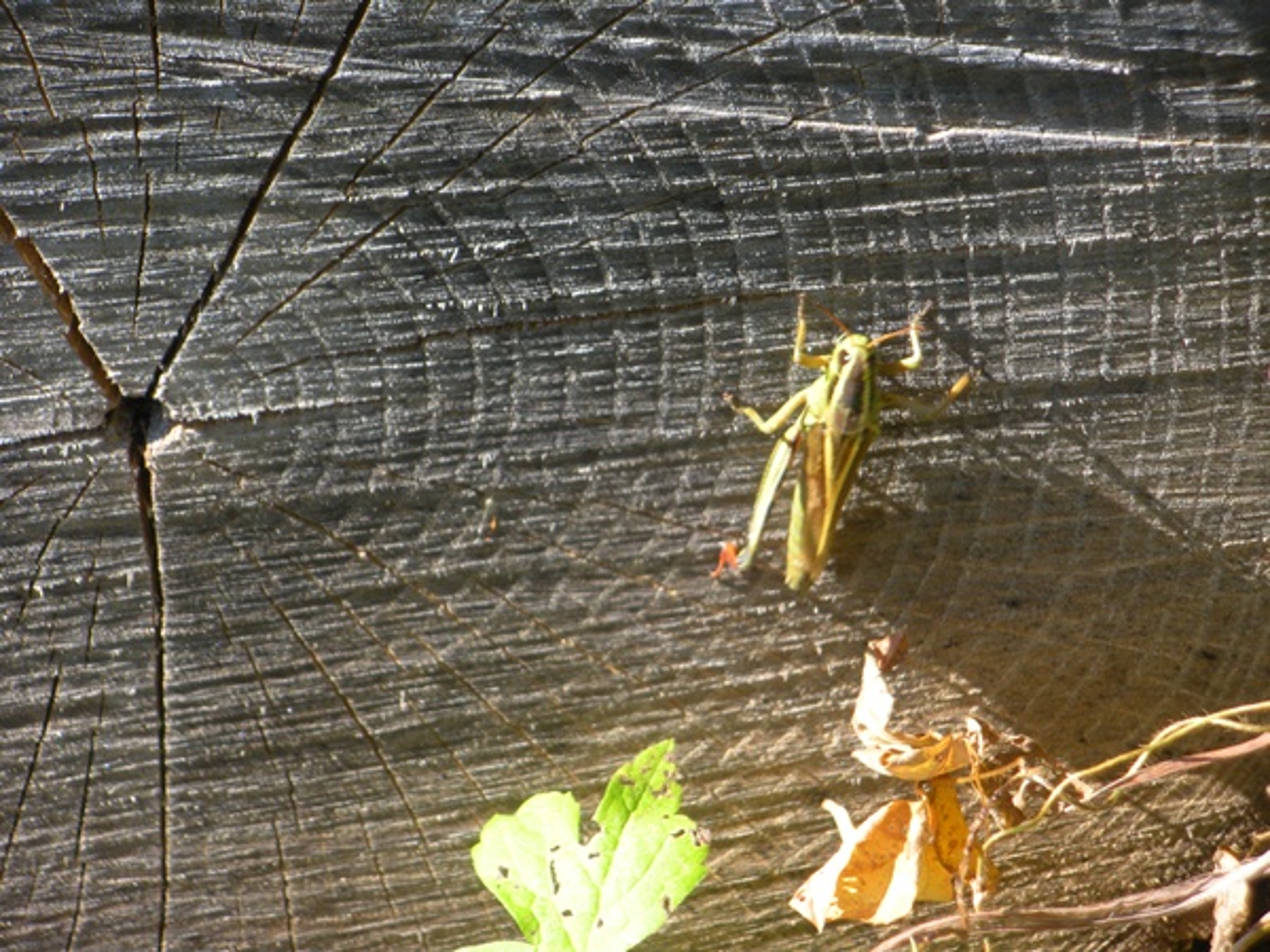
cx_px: 635
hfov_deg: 13.3
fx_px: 5467
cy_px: 476
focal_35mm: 149
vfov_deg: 10.0
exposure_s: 1/116
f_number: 5.4
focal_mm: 26
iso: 88
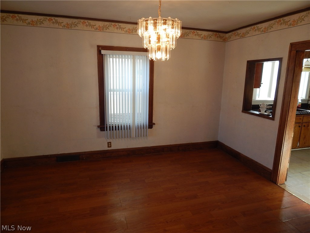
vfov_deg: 61.1
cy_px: 116
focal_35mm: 22
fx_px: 197
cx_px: 155
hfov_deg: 76.4
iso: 125
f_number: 3
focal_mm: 4
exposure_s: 1/50
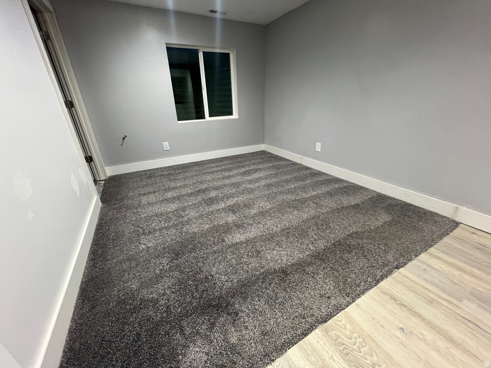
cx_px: 246
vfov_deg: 89.9
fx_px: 184
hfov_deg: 106.2
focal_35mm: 13
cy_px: 184
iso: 320
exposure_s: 1/60
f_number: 1.8
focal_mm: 1.57
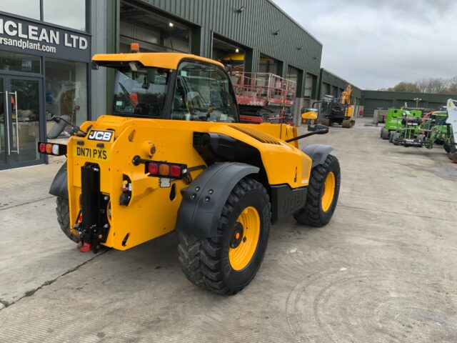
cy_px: 172
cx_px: 228
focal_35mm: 29
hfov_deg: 61.7
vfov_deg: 48.2
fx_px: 383
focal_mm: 3
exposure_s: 1/115
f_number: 1.8
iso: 64
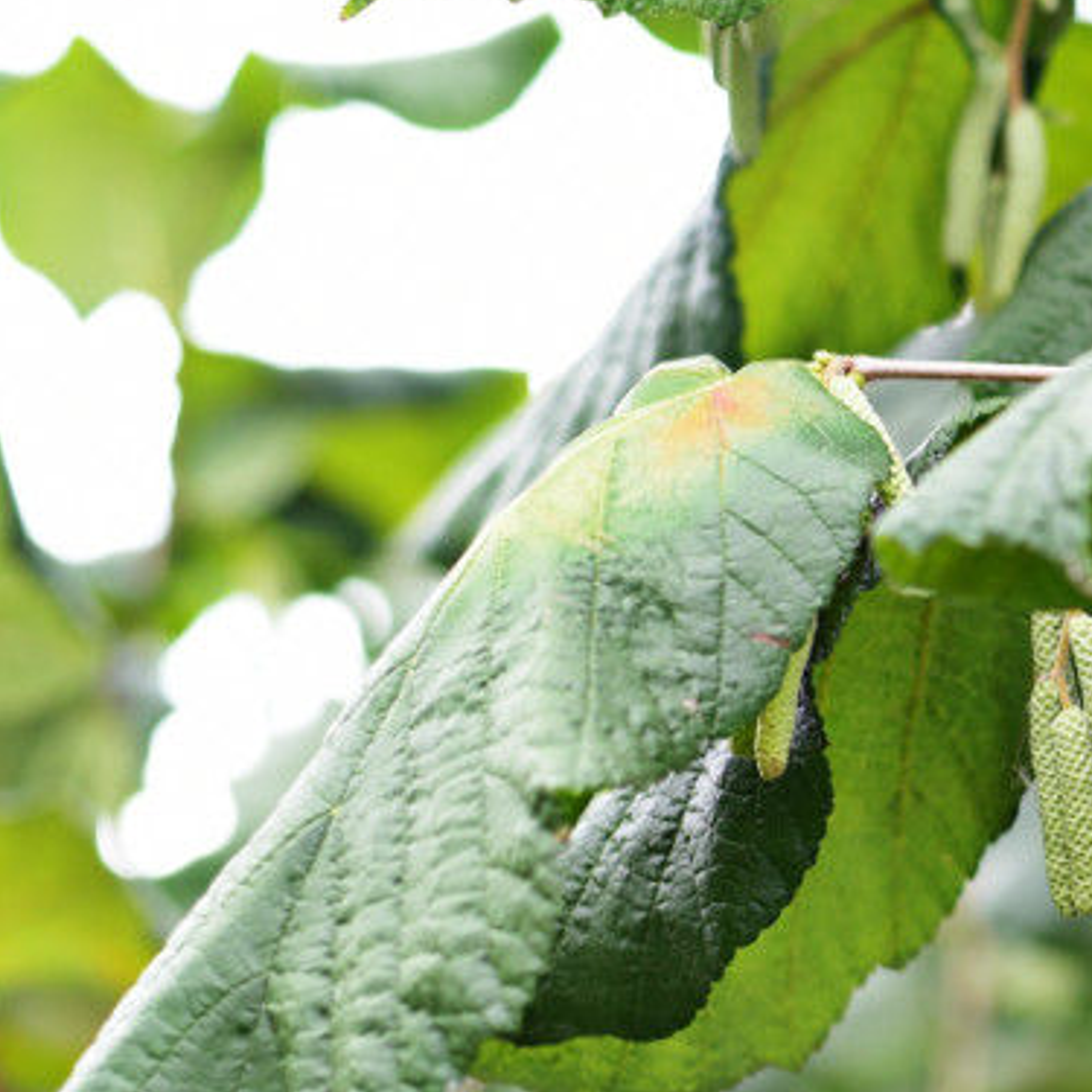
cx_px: 1605
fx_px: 4854
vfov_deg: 12.8
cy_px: 676
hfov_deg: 12.3
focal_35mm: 136
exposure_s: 1/200
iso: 200
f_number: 3.2
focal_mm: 50
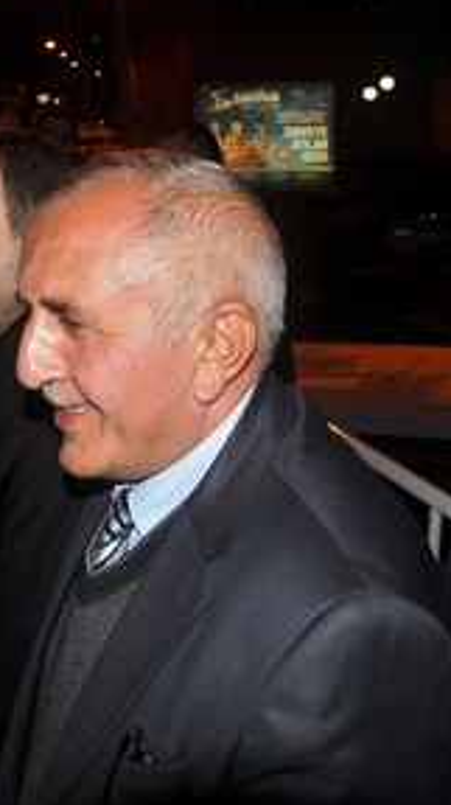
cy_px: 402
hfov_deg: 29.0
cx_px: 221
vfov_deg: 49.4
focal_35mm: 41
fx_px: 873
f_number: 3.5
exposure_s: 1/60
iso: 200
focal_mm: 16
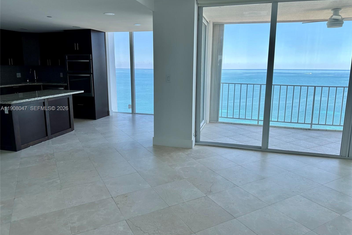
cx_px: 176
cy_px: 109
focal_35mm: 25
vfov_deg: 51.2
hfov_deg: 71.5
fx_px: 244
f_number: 1.78
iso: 80
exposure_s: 1/962
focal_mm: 6.86
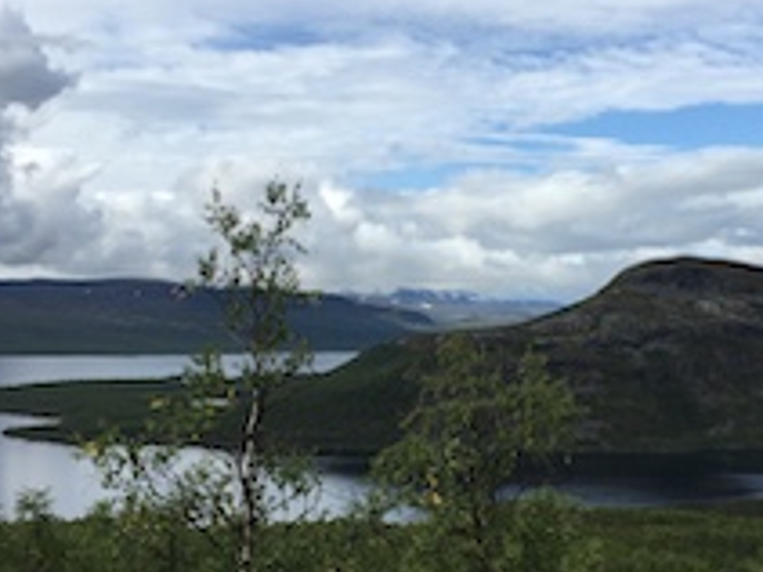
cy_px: 326
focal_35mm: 55
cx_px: 466
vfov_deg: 26.5
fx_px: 1212
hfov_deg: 34.8
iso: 32
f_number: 2.2
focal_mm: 4.15
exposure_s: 1/2083
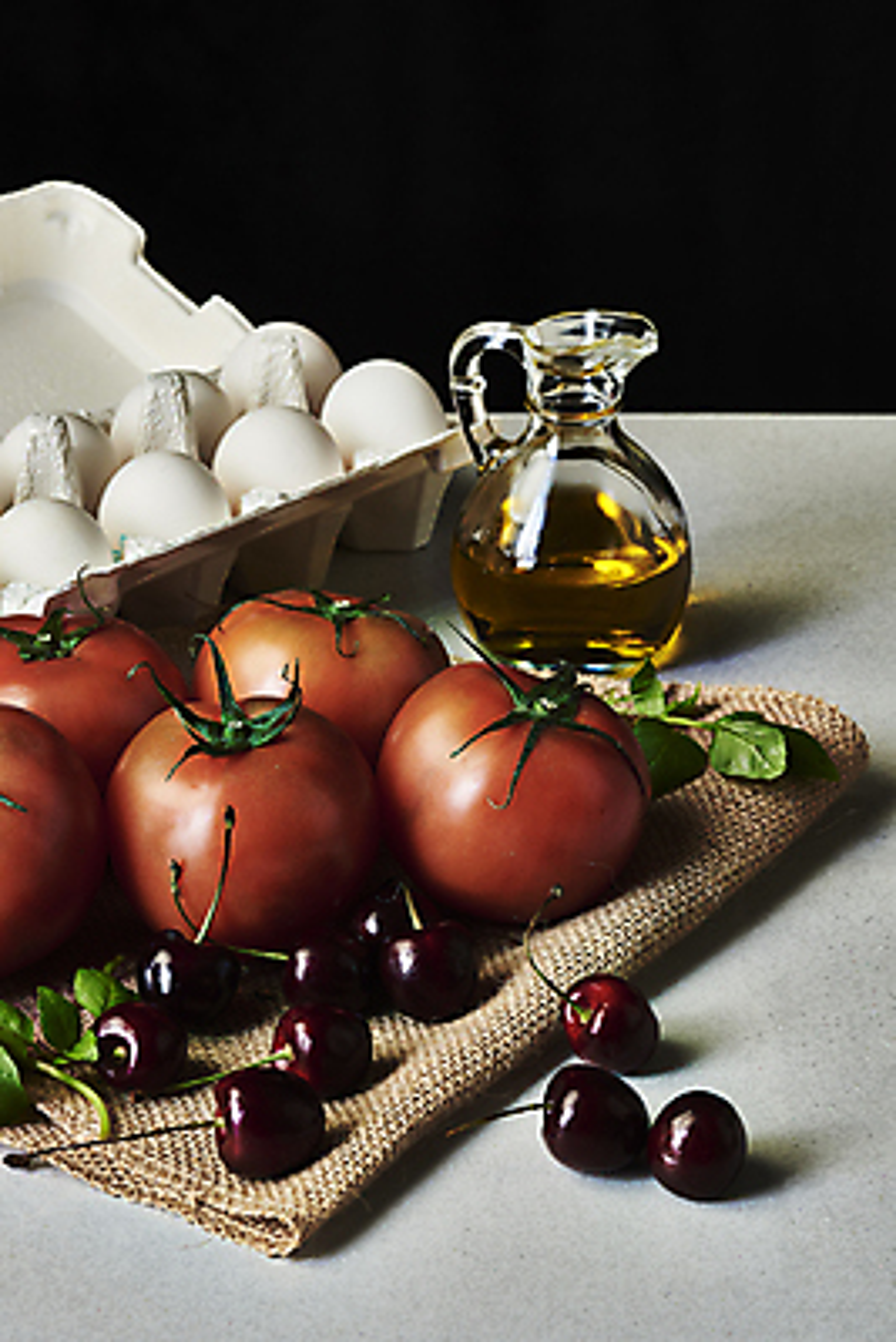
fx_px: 3916
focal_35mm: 105
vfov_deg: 19.4
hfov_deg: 13.1
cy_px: 671
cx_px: 448
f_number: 18
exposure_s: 1/125
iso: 100
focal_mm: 105
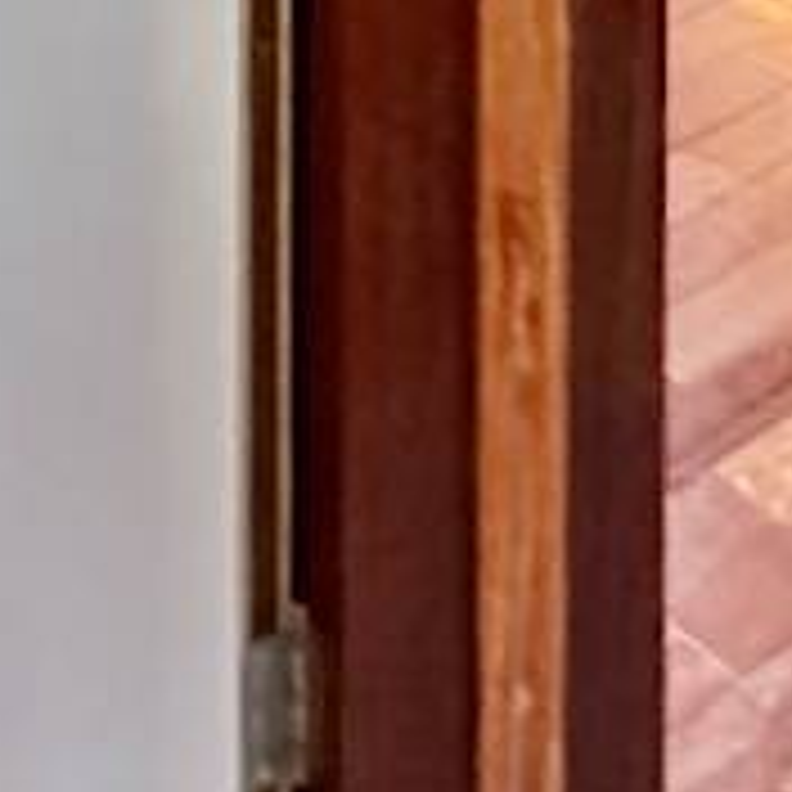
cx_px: 1404
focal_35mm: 101
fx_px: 2614
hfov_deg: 15.1
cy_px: -1364
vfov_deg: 12.0
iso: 1250
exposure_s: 1/60
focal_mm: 2.22
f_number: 2.2
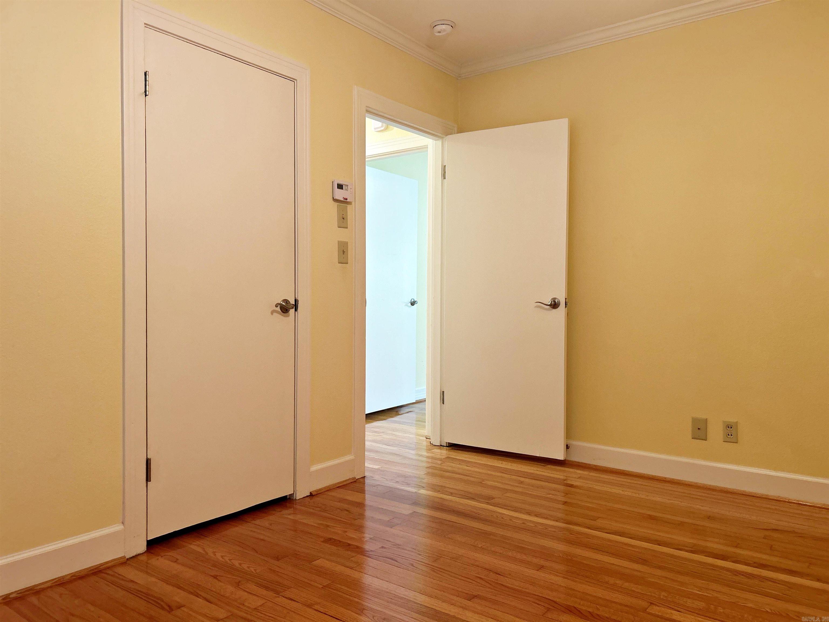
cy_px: 311
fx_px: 623
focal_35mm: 26
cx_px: 414
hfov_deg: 67.3
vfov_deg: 53.1
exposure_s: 1/60
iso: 200
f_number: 1.5
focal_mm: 5.7
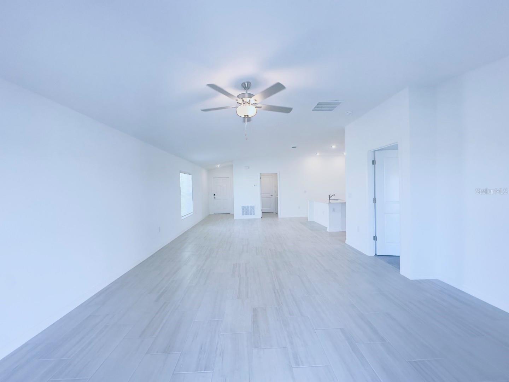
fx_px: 206
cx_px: 254
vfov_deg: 85.7
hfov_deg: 102.1
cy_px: 191
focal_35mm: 14
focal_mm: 2.22
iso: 160
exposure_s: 1/120
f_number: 2.2
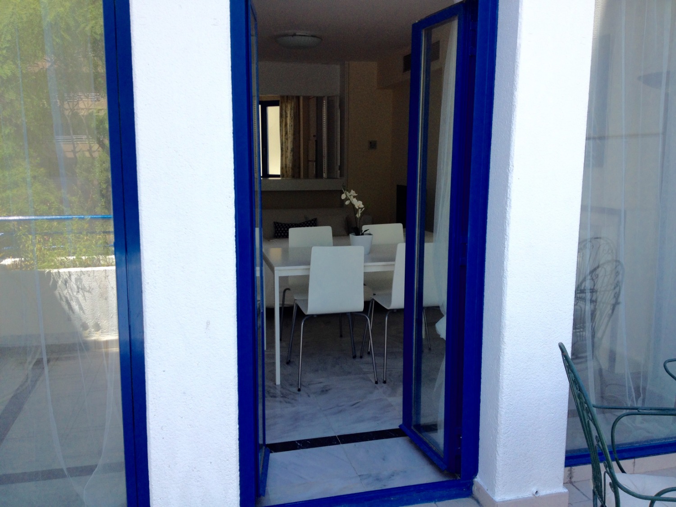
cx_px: 338
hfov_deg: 52.6
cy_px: 254
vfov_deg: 40.7
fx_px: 683
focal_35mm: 35
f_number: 2.4
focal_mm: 4.28
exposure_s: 1/315
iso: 50
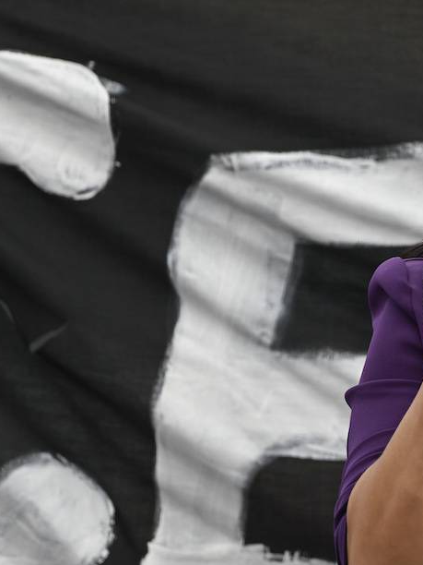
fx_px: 9206
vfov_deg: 3.5
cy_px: 309
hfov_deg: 2.6
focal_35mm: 565
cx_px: 518
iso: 160
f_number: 4.5
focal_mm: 200
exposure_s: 1/500
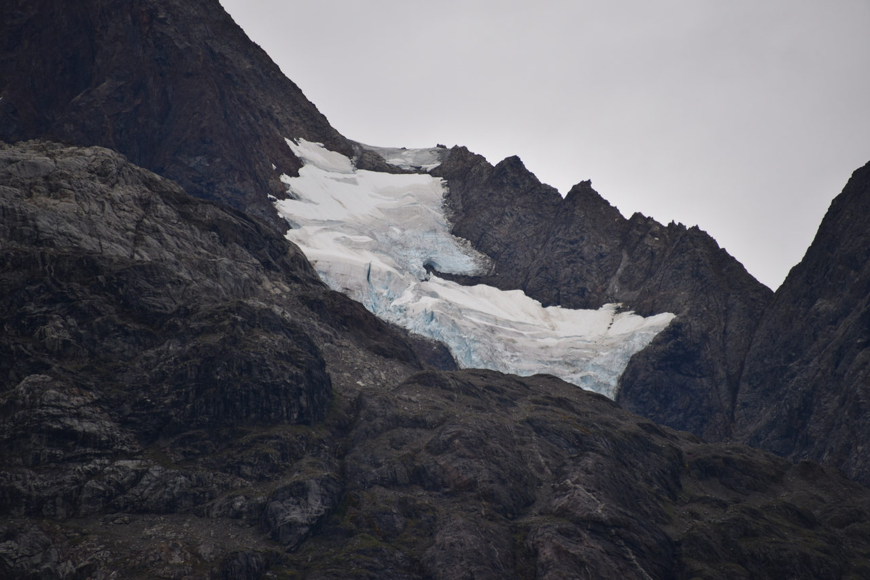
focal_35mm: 300
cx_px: 435
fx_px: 7251
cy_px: 290
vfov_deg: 4.6
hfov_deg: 6.9
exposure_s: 1/640
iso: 200
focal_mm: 300
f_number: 5.6
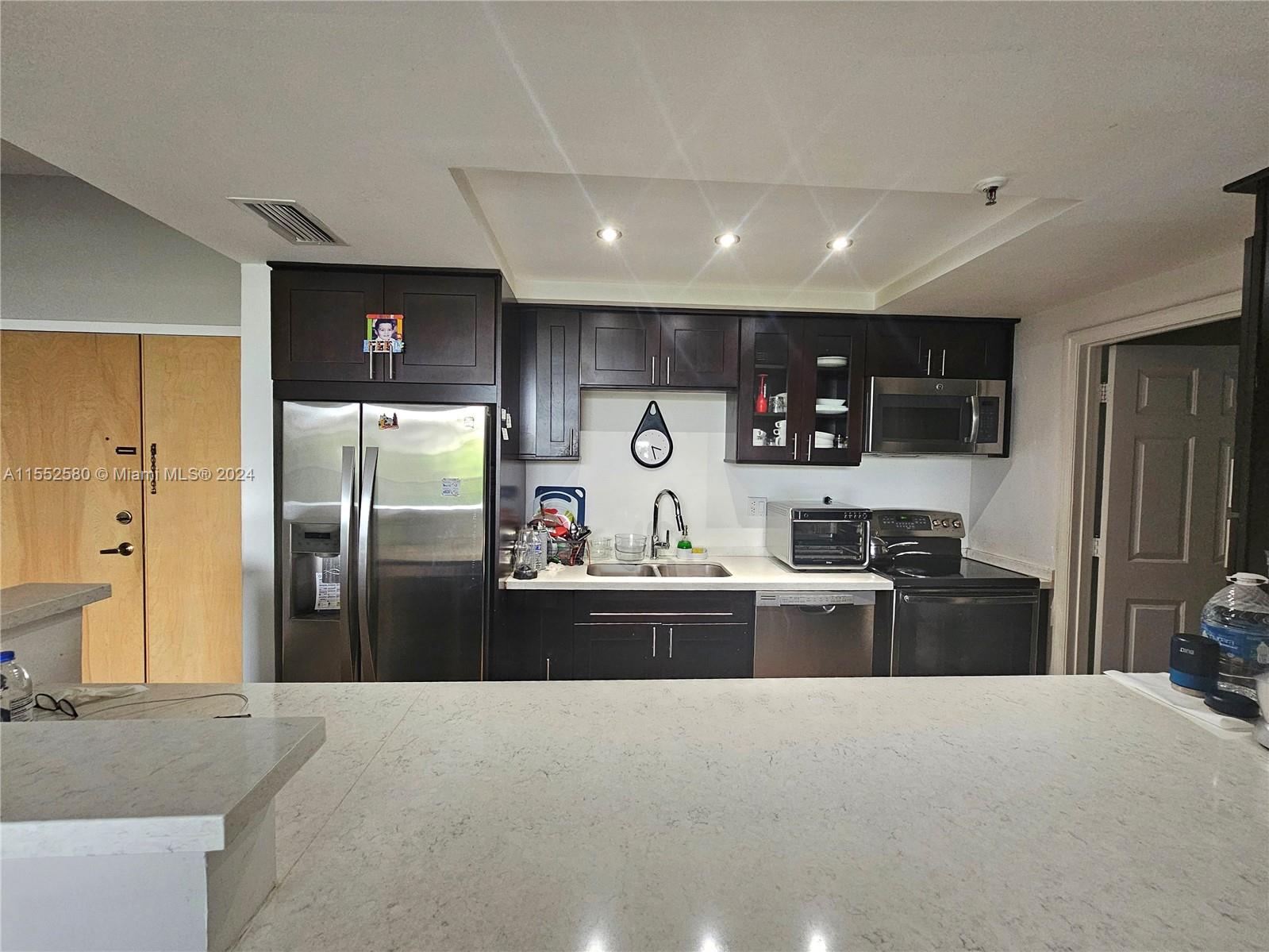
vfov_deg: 89.9
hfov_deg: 106.2
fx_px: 477
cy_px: 476
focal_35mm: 13
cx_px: 634
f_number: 2.2
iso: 320
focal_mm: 2.2
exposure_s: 1/60.2
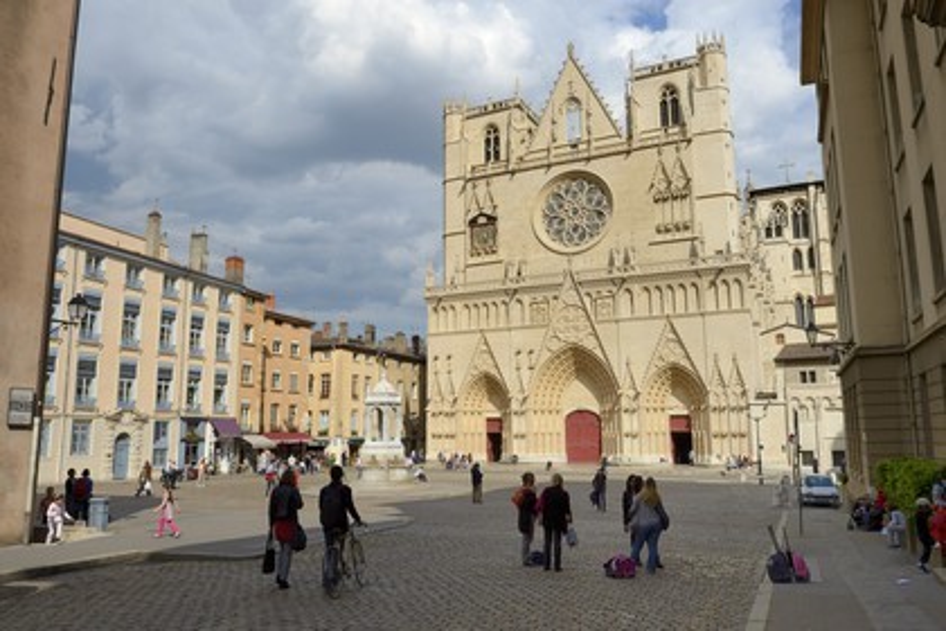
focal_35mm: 27
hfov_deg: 67.4
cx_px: 473
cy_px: 316
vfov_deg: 47.9
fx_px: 709
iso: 400
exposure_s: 1/320
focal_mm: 27
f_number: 18
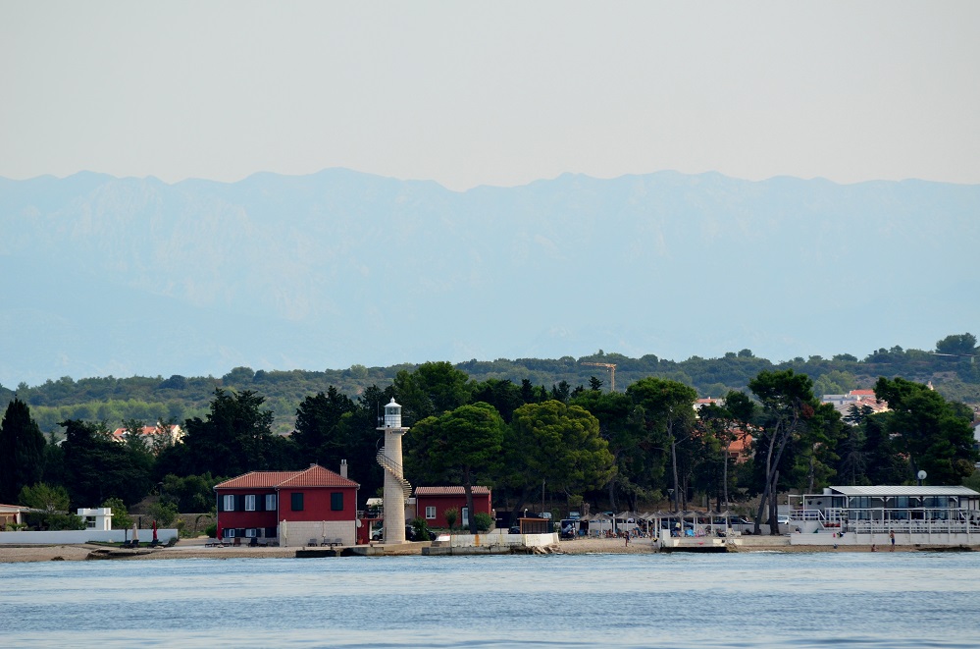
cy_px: 324
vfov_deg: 4.7
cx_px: 490
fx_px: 7944
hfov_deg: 7.1
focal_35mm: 292
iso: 400
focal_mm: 195
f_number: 5.3
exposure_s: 1/2000
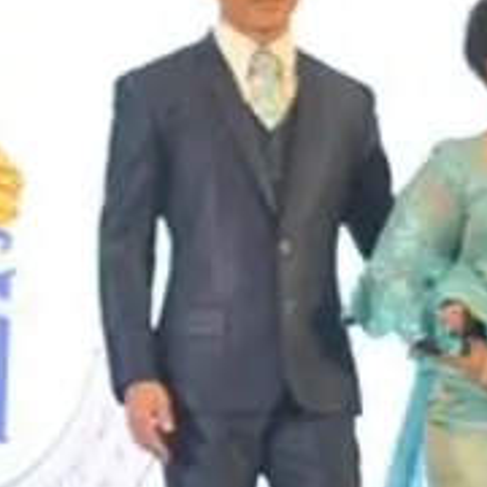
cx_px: 574
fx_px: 4982
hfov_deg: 5.6
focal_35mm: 313
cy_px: 323
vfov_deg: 5.6
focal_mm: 85
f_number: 5
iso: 800
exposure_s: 1/125
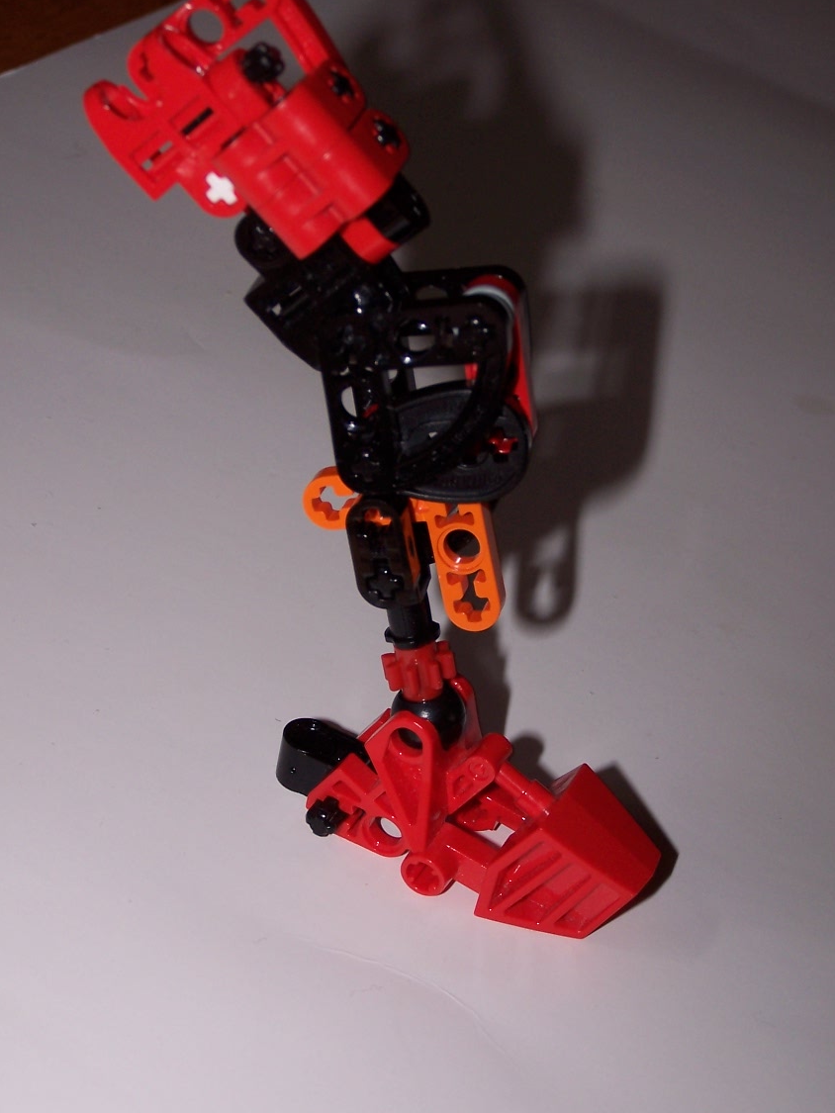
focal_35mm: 80
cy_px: 527
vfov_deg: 24.4
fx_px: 2573
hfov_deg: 18.4
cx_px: 443
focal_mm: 12.4
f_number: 3.2
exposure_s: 1/60
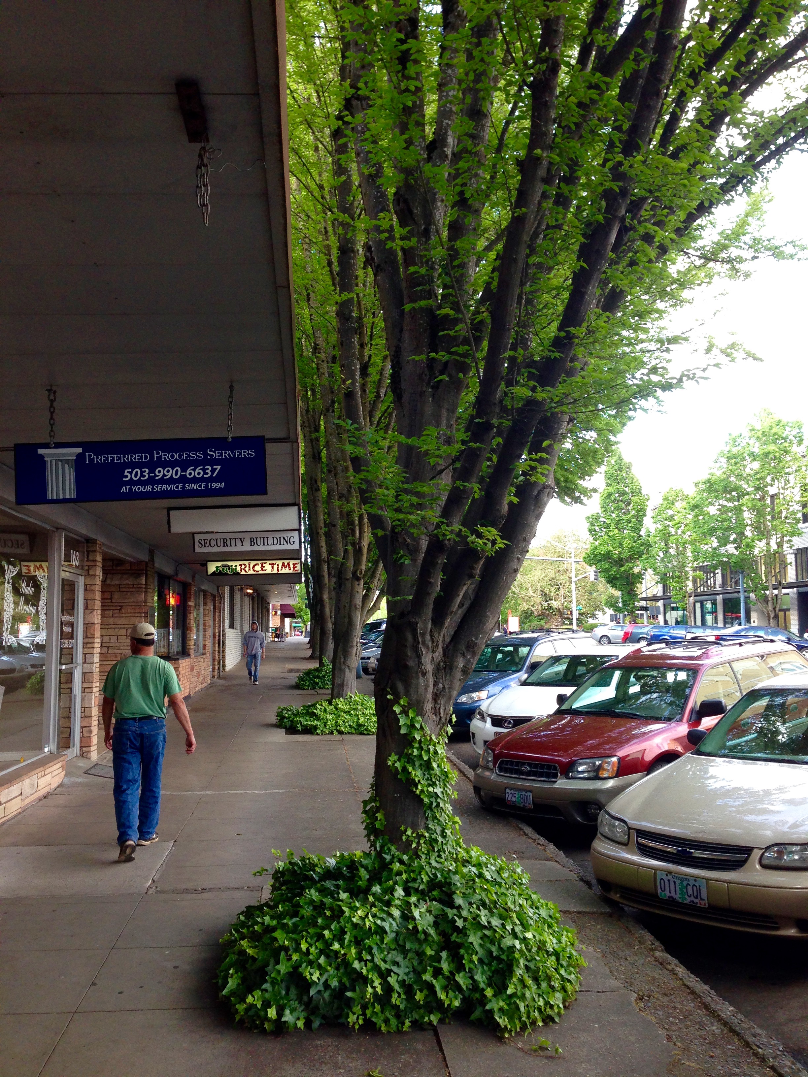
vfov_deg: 55.4
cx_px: 404
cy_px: 538
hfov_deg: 42.9
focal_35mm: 33
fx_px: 1027
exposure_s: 1/120
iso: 80
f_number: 2.4
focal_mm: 4.12
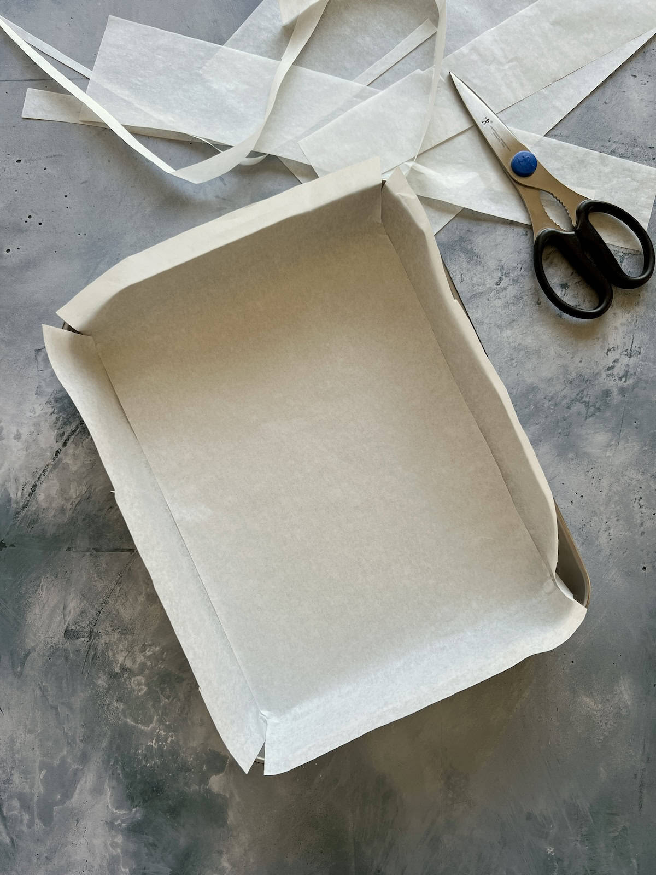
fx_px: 657
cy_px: 438
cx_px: 328
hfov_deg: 53.1
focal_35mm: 26
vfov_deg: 67.3
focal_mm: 5.7
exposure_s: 1/255
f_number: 1.5
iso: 40
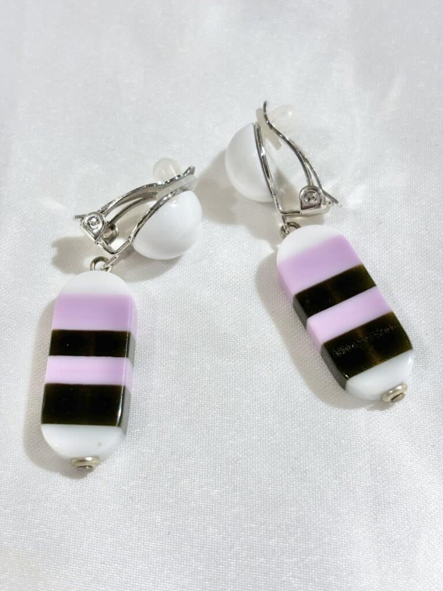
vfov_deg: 36.8
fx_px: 887
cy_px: 296
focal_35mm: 52
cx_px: 222
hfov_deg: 28.0
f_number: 1.6
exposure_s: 1/123
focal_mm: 5.96
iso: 25
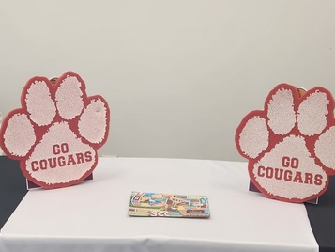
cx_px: 158
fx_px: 639
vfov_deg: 22.2
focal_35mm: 66
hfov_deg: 29.4
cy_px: 93
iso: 100
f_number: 1.8
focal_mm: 5.4
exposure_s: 1/180
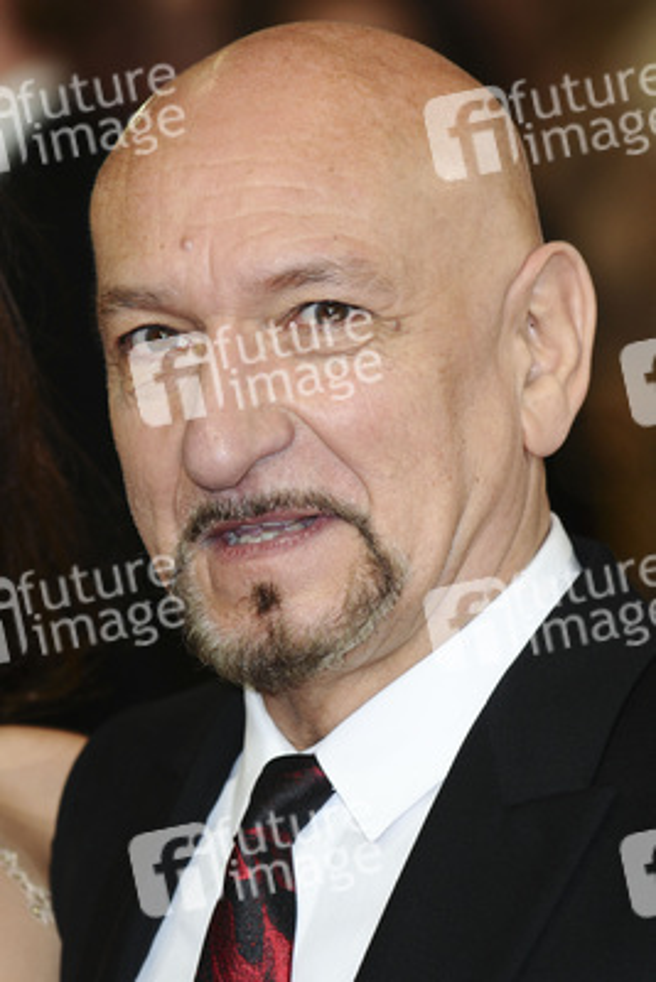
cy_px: 491
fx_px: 8192
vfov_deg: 6.9
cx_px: 328
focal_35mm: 300
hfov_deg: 4.6
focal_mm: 200
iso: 320
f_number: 4.5
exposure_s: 1/250
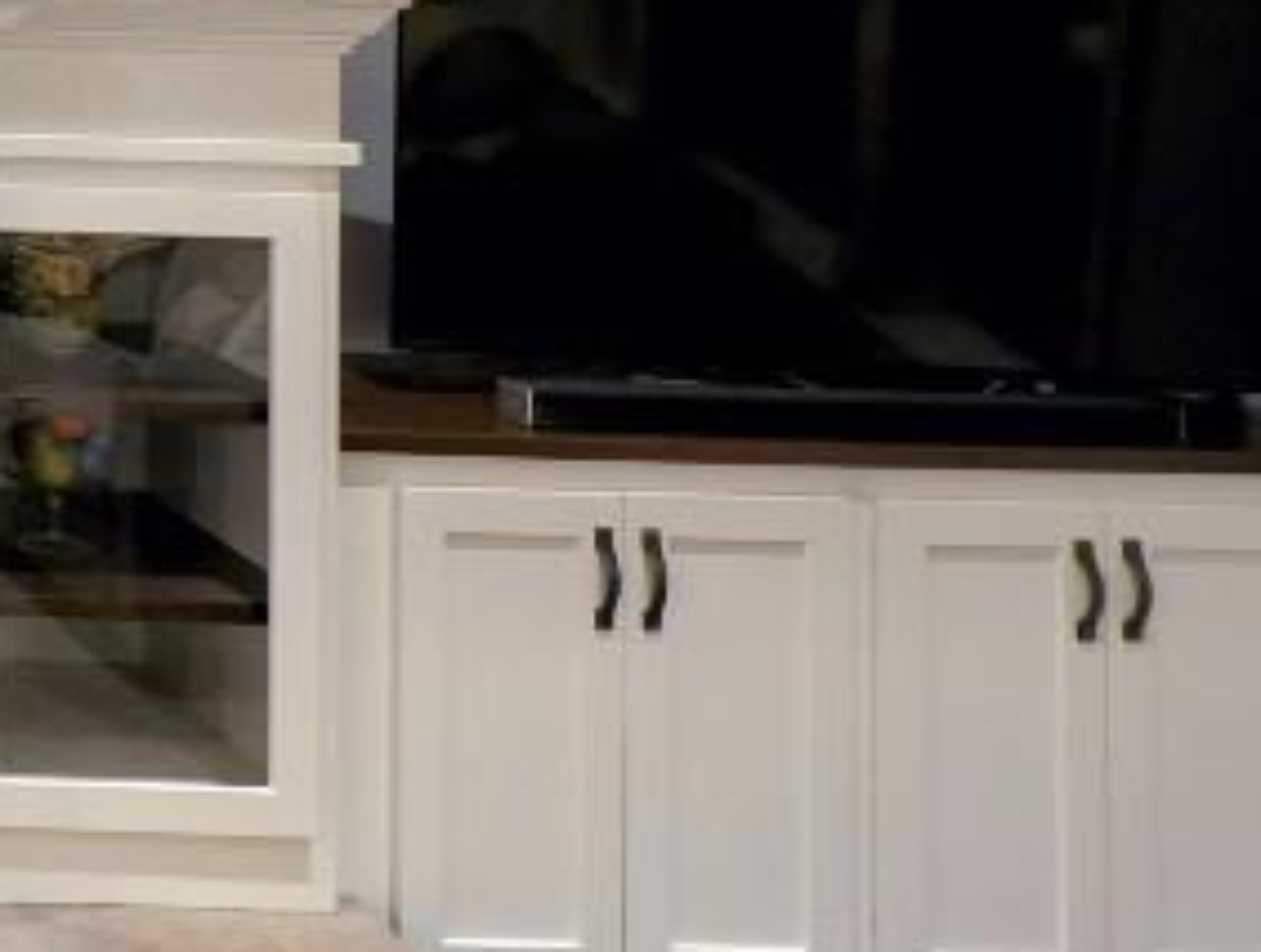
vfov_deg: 26.0
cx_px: -698
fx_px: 1863
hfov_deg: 25.9
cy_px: -152
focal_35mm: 51
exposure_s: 1/17.1
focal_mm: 2.23
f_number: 1.95
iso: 122
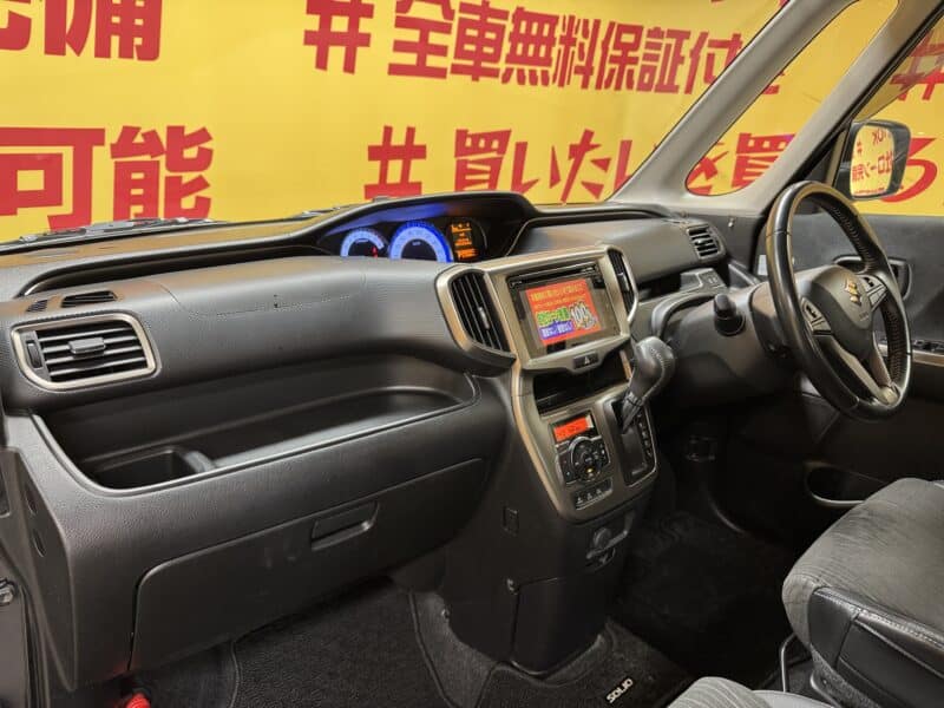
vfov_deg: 56.8
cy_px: 354
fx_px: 654
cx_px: 472
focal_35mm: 24
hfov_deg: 71.6
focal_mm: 6.76
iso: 200
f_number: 1.78
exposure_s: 1/50
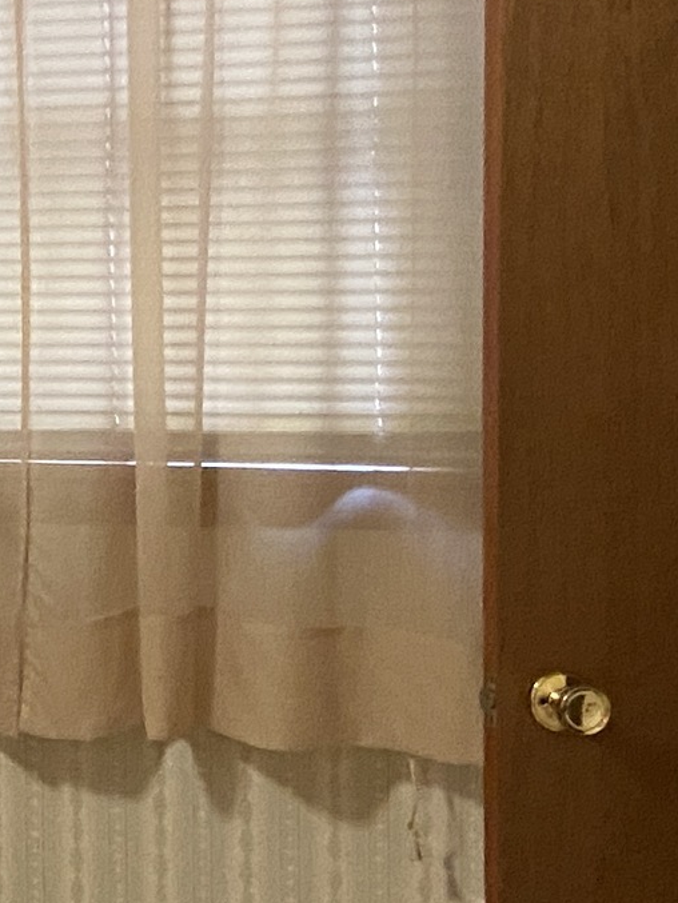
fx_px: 3081
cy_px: 407
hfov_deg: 11.2
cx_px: -730
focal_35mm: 118
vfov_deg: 16.7
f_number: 1.8
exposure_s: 1/40
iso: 320
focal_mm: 4.25
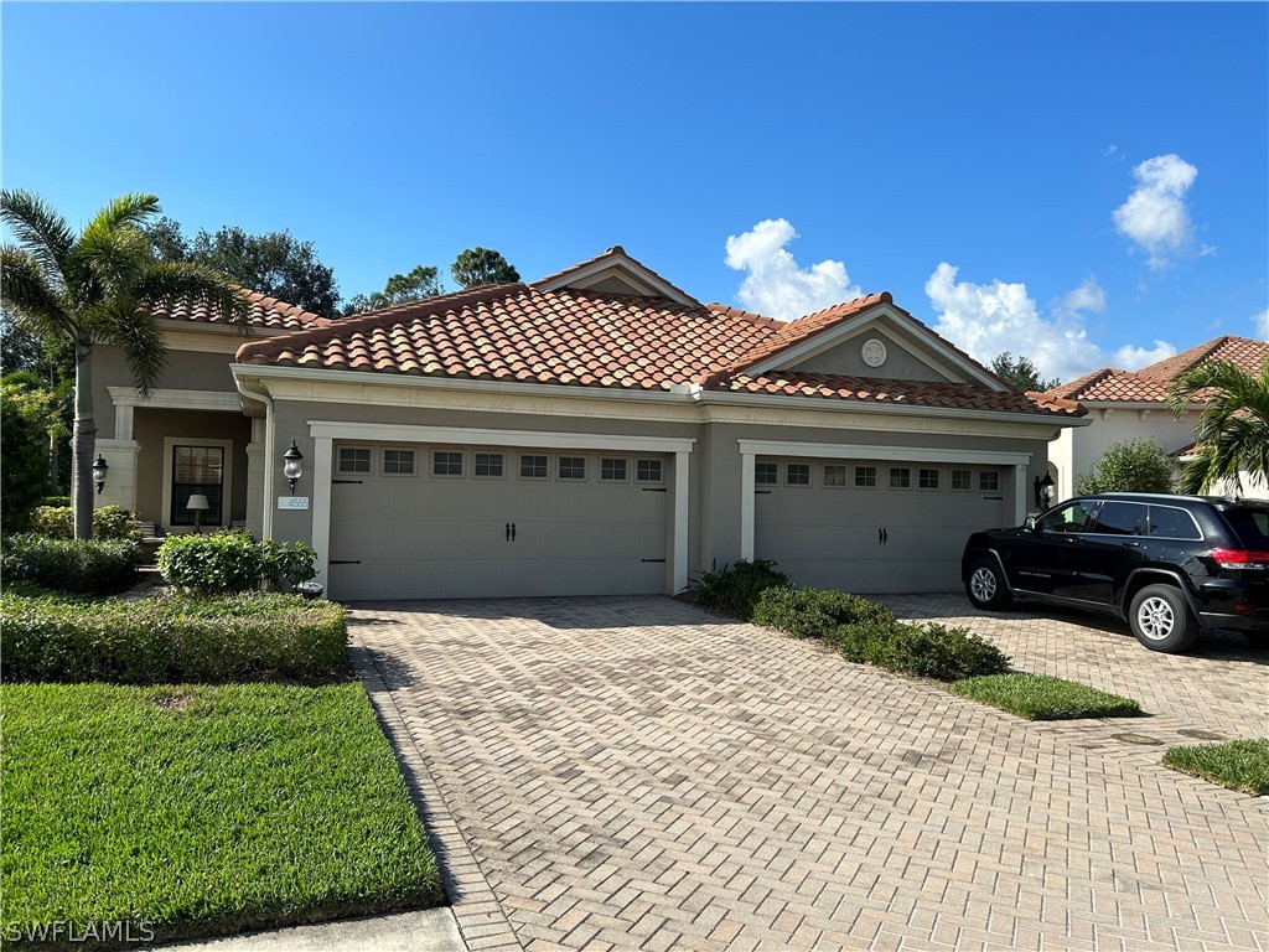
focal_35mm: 26
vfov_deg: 53.1
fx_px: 953
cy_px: 476
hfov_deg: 67.3
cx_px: 634
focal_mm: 5.7
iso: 50
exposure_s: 1/3968
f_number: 1.5
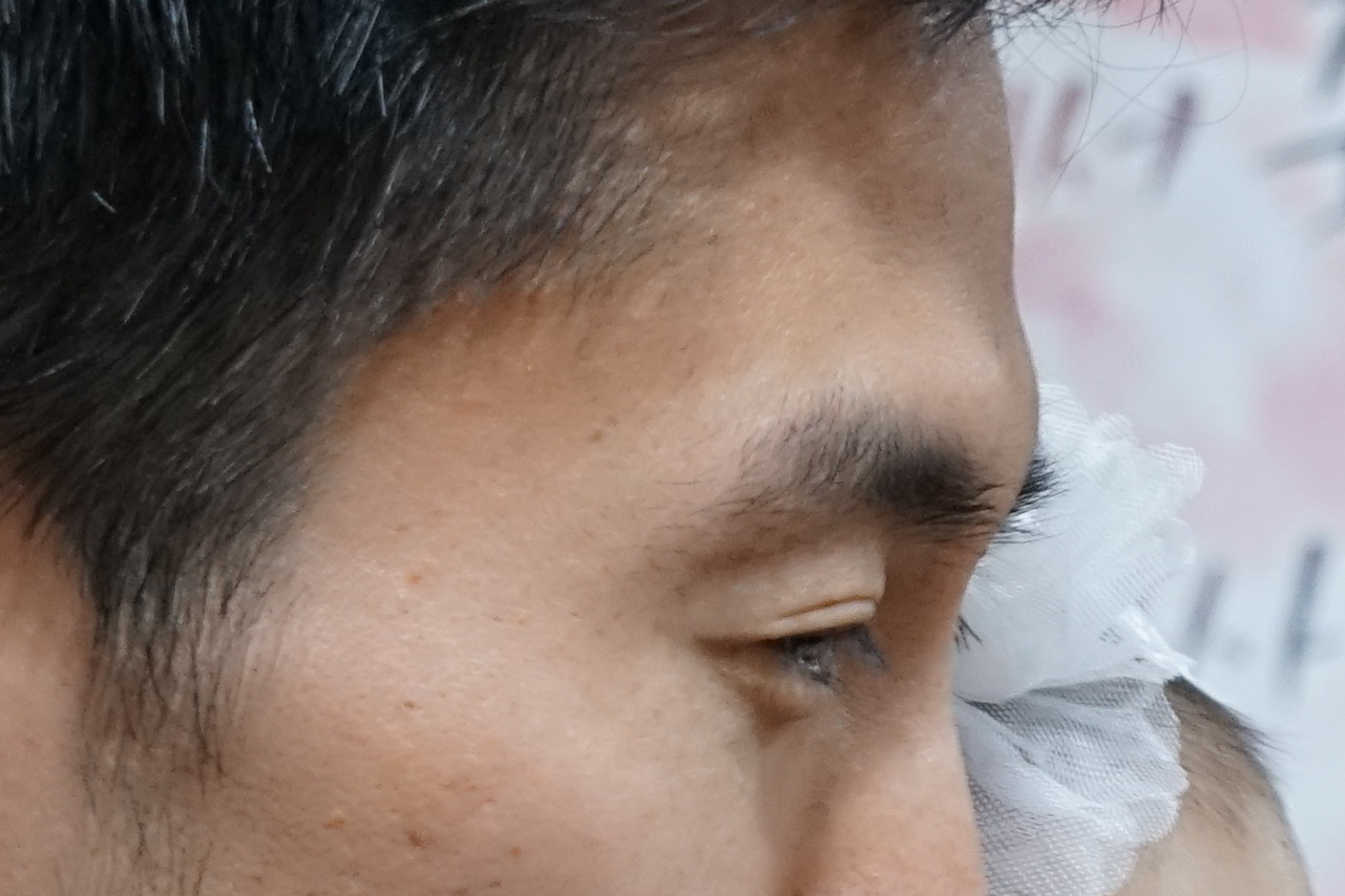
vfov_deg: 4.6
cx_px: 1982
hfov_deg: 6.8
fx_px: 11133
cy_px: 1246
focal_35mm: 298
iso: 1600
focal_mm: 48
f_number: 7.1
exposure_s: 1/30
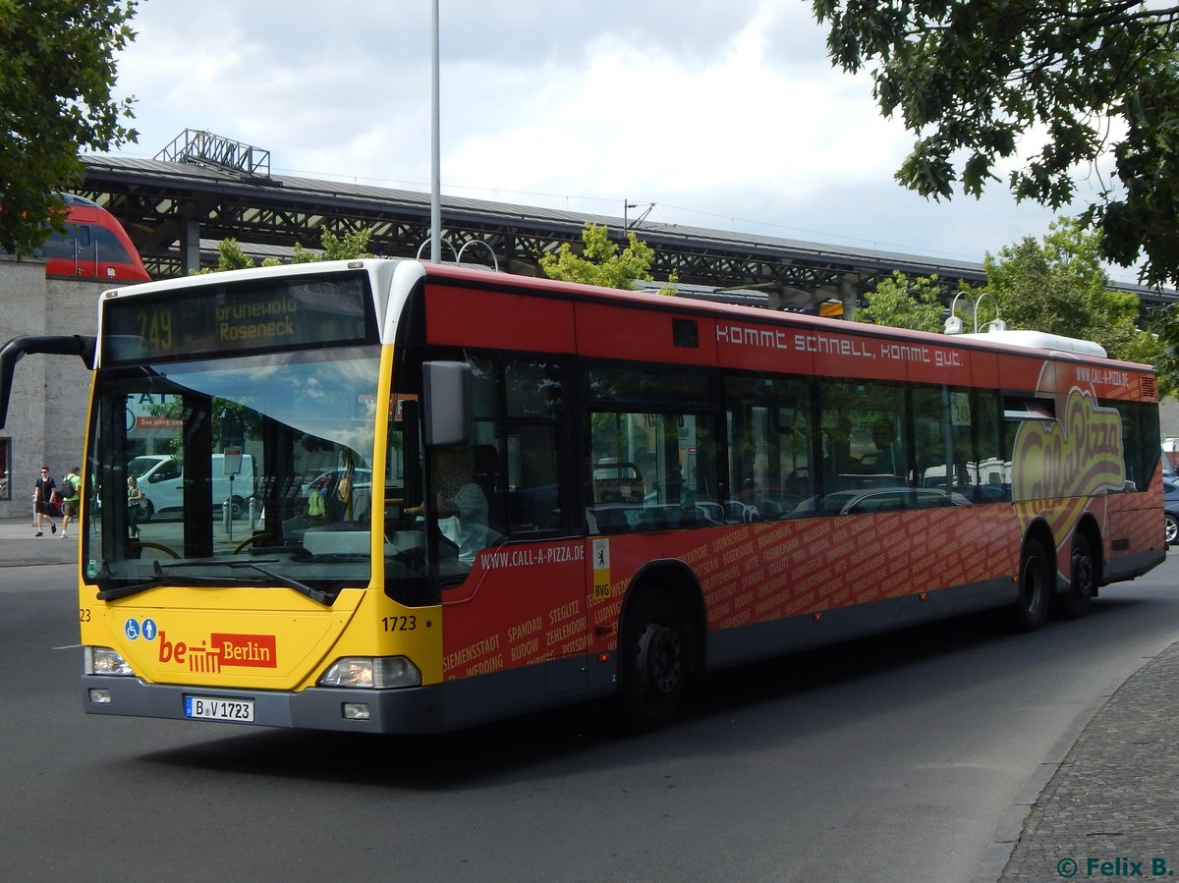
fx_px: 1634
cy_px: 442
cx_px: 590
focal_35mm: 48
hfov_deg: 39.7
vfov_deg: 30.2
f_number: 3.7
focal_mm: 8.6
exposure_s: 1/800
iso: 125
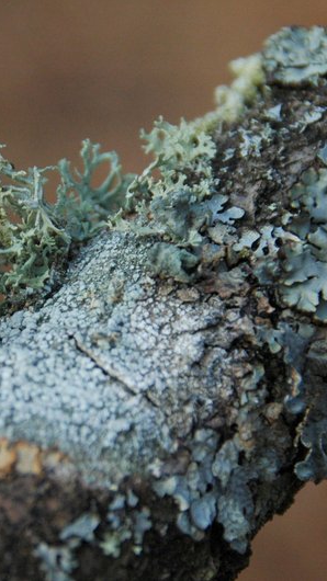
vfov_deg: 9.1
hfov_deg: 5.1
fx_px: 3654
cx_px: 99
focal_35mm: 237
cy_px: 290
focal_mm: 100
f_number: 8
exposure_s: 1/750
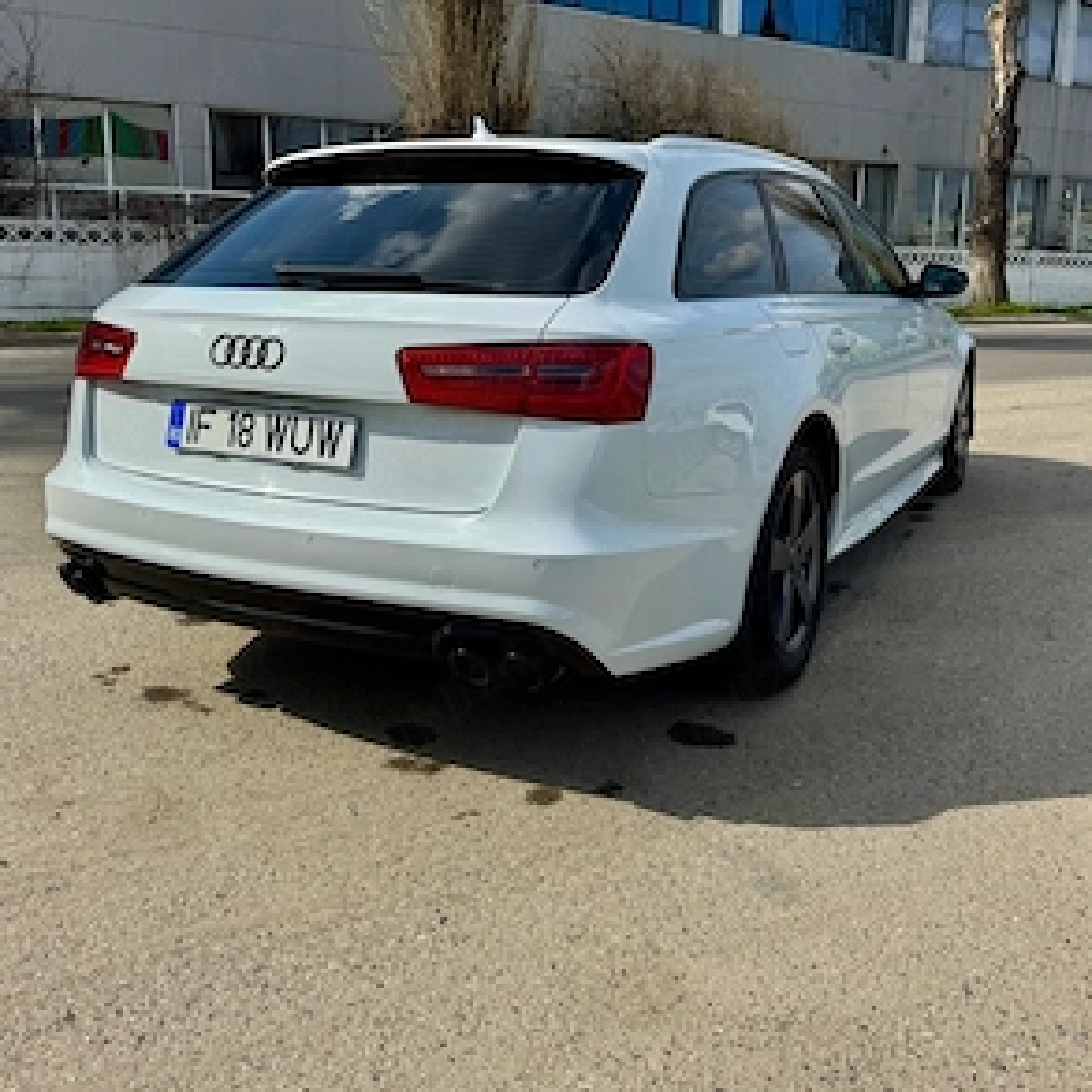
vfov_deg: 55.3
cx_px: 544
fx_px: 1035
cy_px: 447
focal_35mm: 29
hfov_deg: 55.6
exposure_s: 1/5348
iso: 80
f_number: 1.78
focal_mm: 6.76
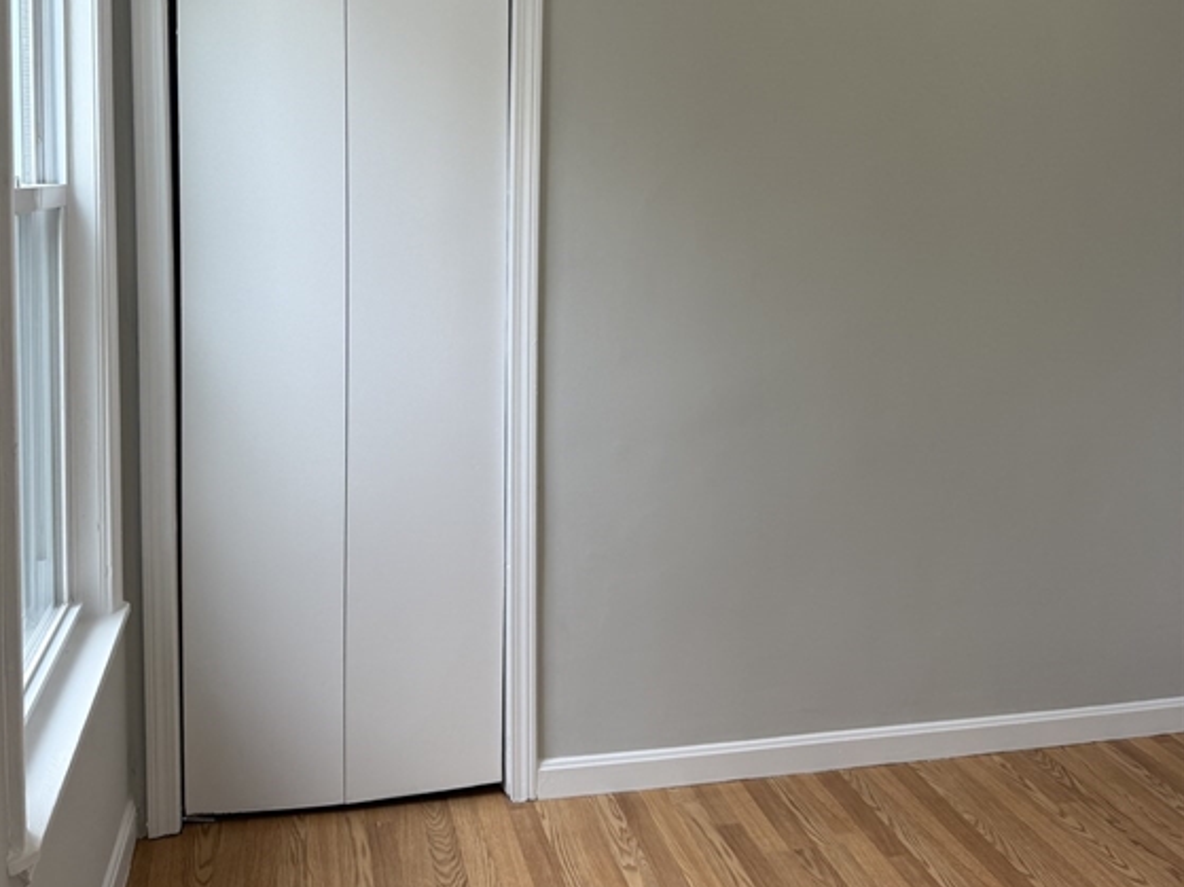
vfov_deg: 42.0
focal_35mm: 33
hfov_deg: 55.4
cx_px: 576
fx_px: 1128
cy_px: 254
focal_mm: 6.76
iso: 80
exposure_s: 1/121
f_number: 1.78
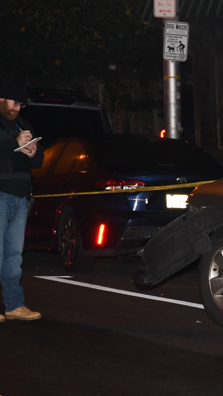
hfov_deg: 4.9
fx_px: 2596
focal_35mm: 247
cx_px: 286
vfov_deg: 8.7
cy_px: 235
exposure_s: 1/60
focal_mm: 75
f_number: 7.1
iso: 800
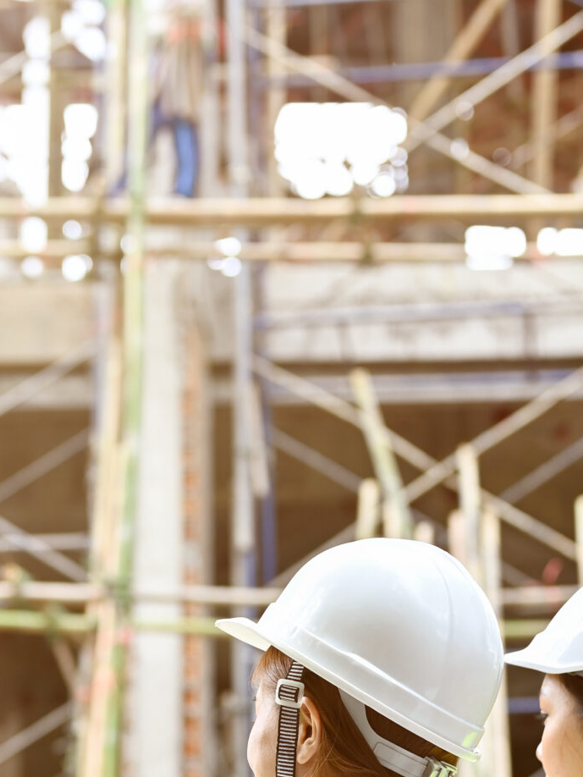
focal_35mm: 134
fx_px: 3008
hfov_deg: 11.0
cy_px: 488
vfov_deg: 14.7
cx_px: 7
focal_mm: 50
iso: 100
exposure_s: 1/160
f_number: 2.8
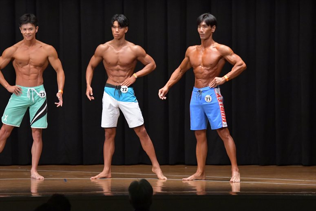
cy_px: 106
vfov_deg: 6.3
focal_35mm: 217
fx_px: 1904
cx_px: 158
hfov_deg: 9.5
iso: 6400
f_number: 5.6
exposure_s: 1/400
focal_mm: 145
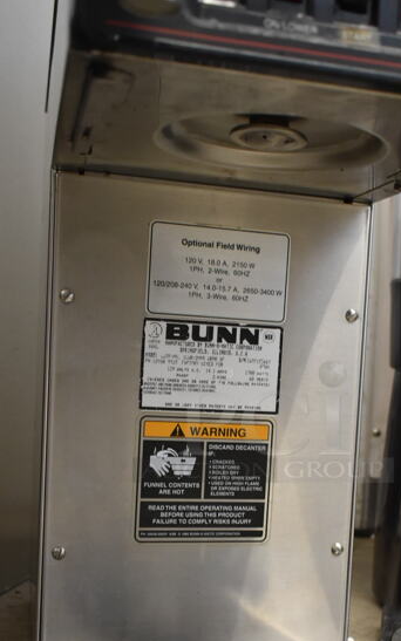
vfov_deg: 43.0
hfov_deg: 27.8
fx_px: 804
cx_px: 264
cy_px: 421
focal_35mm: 46
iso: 1400
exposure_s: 1/60
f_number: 4
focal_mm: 18
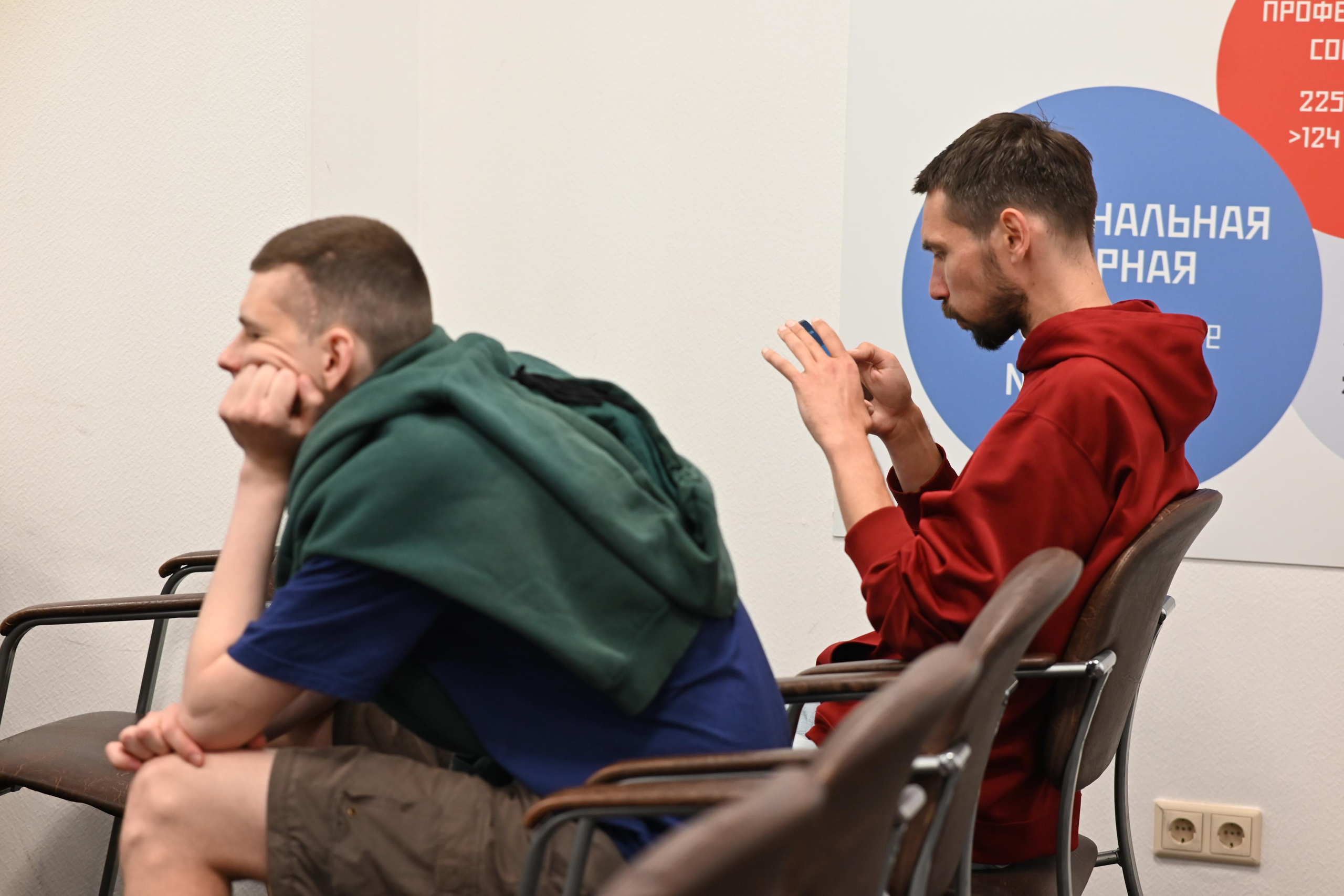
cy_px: 448
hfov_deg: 23.9
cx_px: 672
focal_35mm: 85
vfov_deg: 16.1
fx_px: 3173
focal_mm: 85
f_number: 2.8
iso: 1600
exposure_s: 1/125
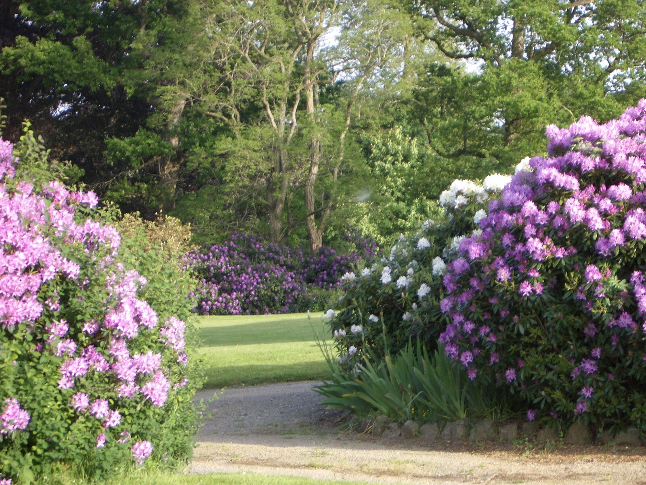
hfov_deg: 18.7
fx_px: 1959
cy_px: 242
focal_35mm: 105
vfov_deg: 14.1
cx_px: 323
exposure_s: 1/80
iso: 50
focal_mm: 17.4
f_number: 4.8
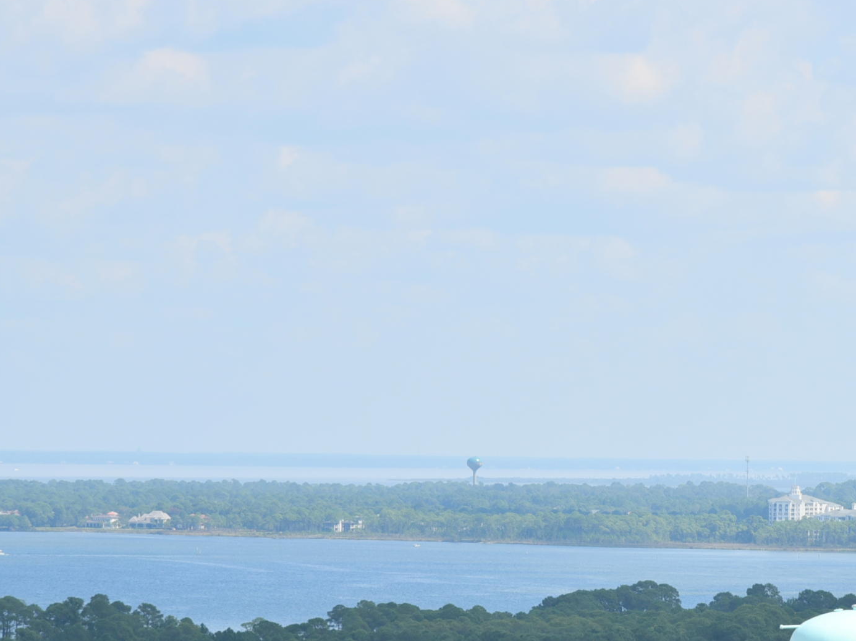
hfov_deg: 7.9
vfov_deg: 5.9
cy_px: 466
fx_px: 6181
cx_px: 784
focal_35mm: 250
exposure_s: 1/800
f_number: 7.1
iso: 200
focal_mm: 120
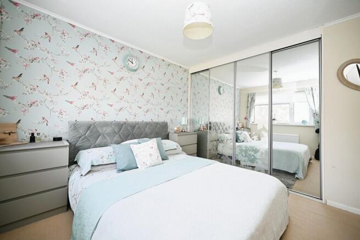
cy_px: 120
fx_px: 140
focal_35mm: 14
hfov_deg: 104.2
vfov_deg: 81.2
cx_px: 180
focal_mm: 14
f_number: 4
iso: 280
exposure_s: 1/60
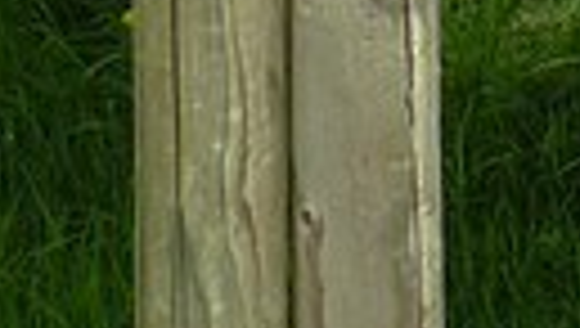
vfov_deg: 5.8
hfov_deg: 11.4
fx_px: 2803
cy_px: -953
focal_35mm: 182
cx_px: 809
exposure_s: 1/160
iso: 100
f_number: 4
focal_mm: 4.8
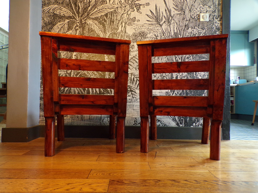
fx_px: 179
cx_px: 129
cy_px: 96
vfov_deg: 56.8
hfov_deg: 71.6
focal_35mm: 24
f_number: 3
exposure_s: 1/17
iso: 273
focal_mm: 4.3
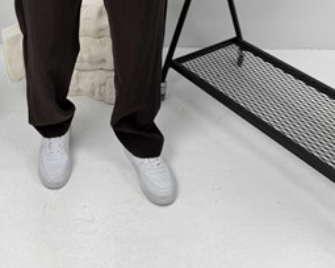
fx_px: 486
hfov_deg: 37.4
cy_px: -30
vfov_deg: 28.0
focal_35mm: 49
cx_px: 97
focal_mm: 6.76
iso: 100
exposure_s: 1/121
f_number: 1.78
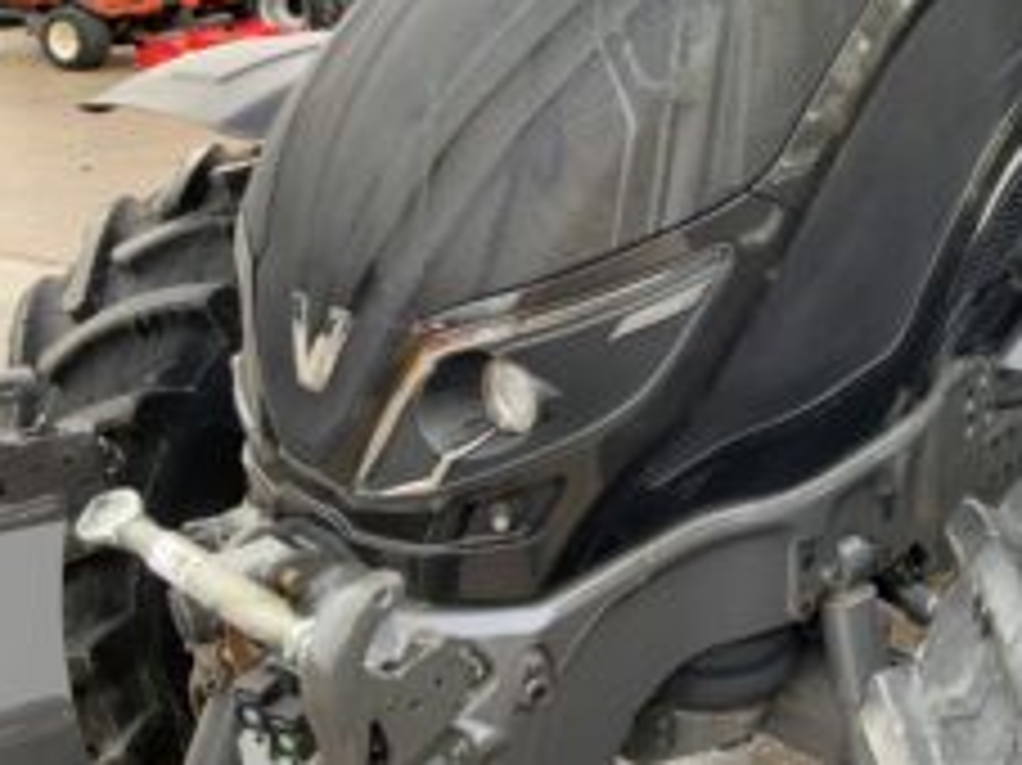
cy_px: 171
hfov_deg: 39.8
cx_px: 801
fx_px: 1357
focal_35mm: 46
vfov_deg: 30.8
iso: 64
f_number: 1.8
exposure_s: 1/122
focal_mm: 3
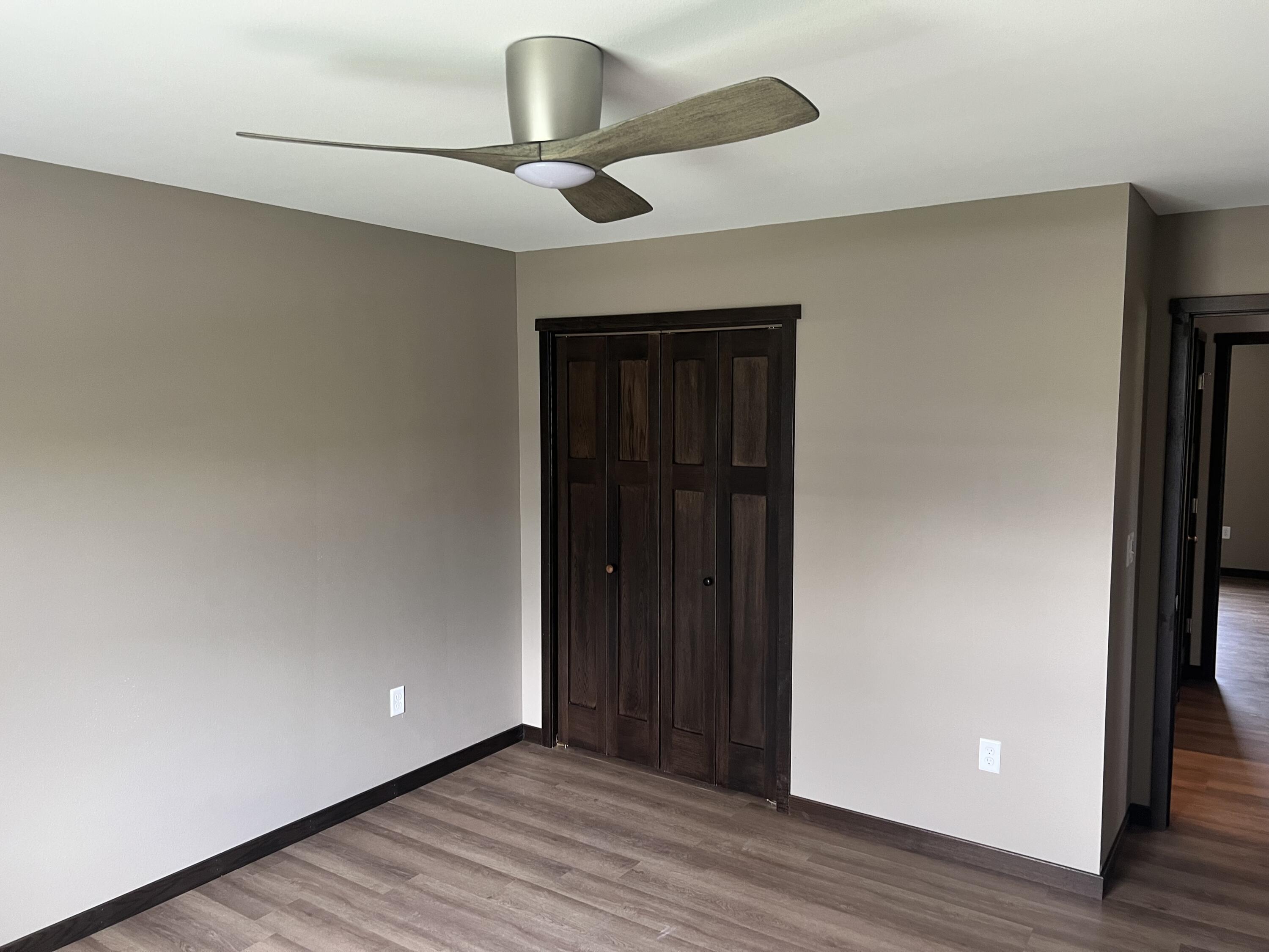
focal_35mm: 26
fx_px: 953
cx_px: 634
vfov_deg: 53.1
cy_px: 476
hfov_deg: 67.3
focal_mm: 5.7
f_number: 1.5
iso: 160
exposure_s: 1/60
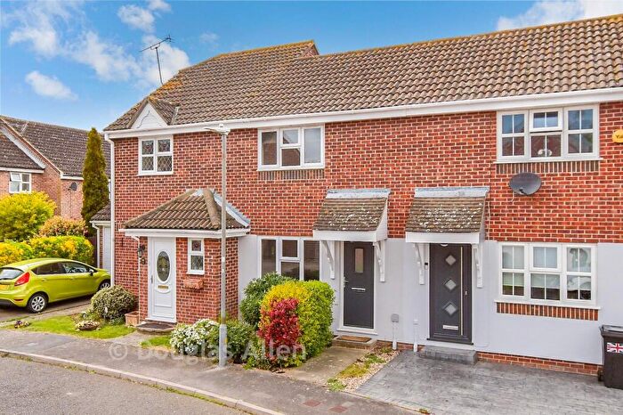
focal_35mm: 19
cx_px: 312
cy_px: 208
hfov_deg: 86.9
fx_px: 329
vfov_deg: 64.5
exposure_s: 1/640
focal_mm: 13
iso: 400
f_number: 6.3
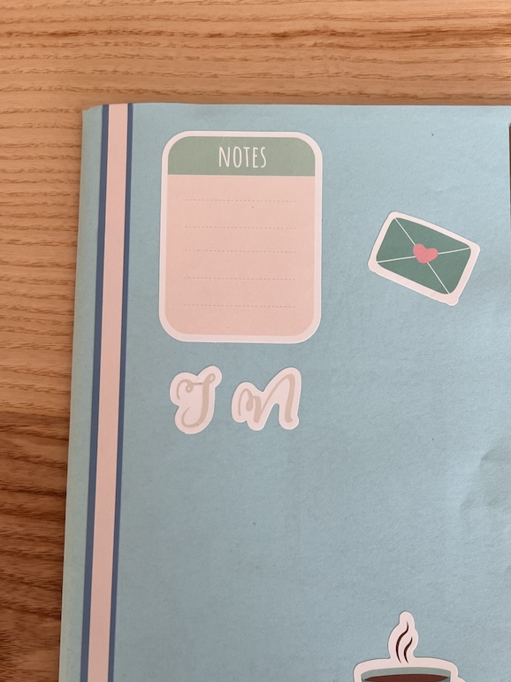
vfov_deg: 50.4
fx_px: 709
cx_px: 308
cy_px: 458
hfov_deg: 39.5
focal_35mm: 36
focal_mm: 5.7
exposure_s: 1/121
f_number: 1.5
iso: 100
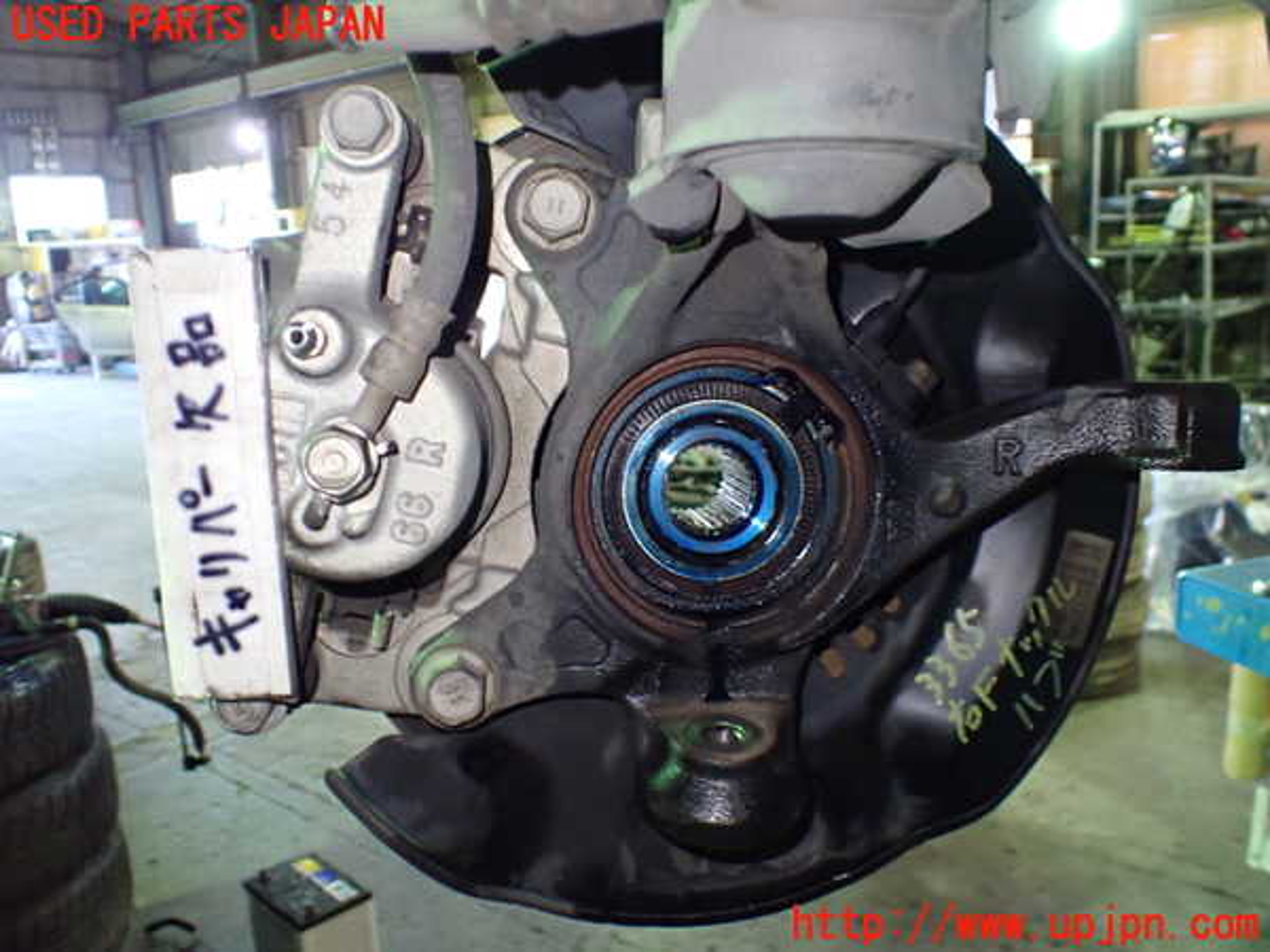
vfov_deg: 46.8
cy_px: 476
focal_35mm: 30
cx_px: 635
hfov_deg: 60.0
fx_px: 1101
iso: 800
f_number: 2.3
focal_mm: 5.4
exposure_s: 1/30
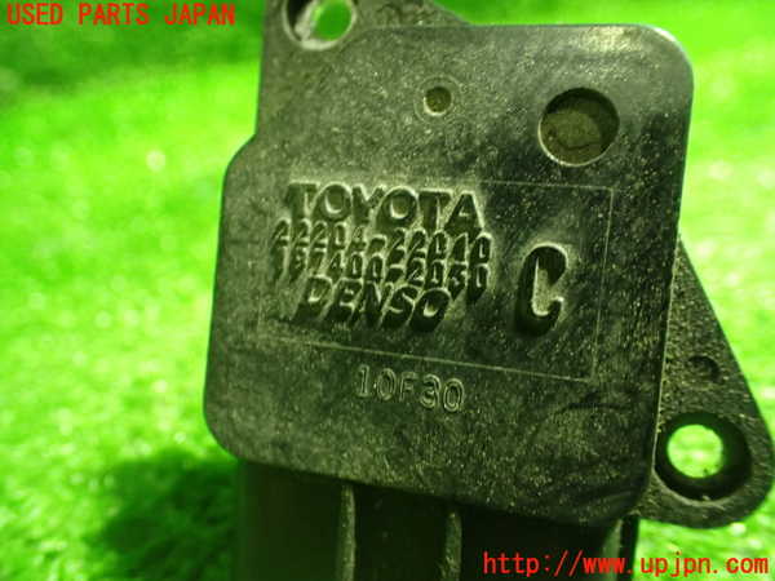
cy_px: 290
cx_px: 388
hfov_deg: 60.0
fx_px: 672
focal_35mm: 30
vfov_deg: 46.8
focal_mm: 5.4
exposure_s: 1/30
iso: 1250
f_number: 2.3
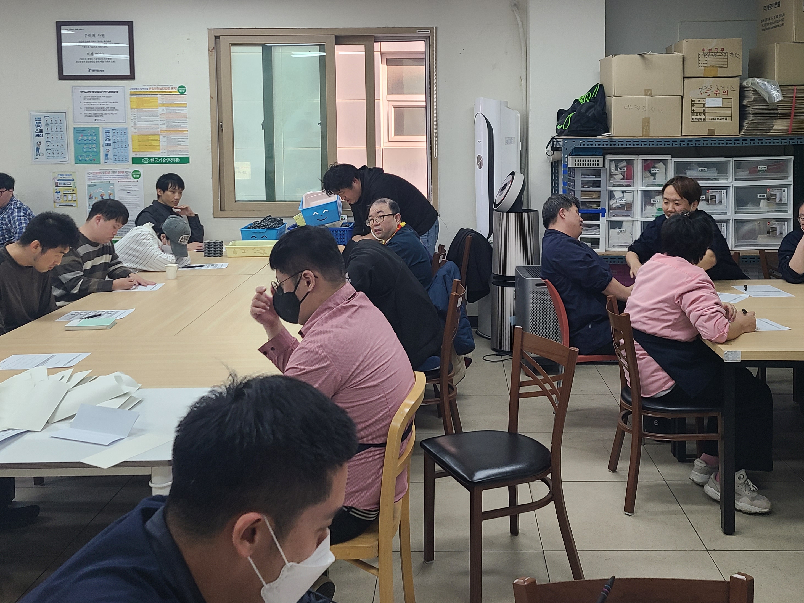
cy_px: 188
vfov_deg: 39.1
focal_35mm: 36
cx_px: 450
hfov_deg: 51.2
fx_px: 836
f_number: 1.8
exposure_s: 1/60
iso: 64
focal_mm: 5.4
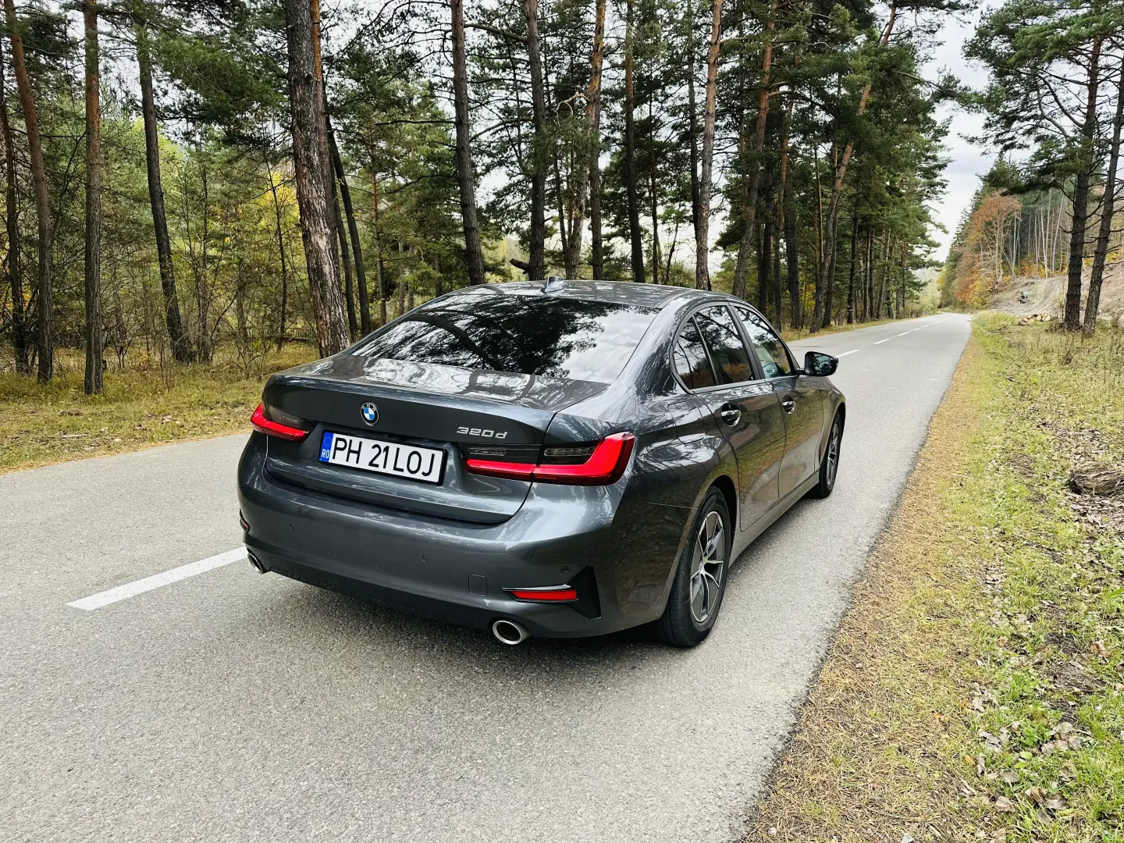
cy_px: 422
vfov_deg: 56.8
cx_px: 562
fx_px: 779
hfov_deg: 71.6
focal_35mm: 24
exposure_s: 1/516
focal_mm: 6.86
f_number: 1.78
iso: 80
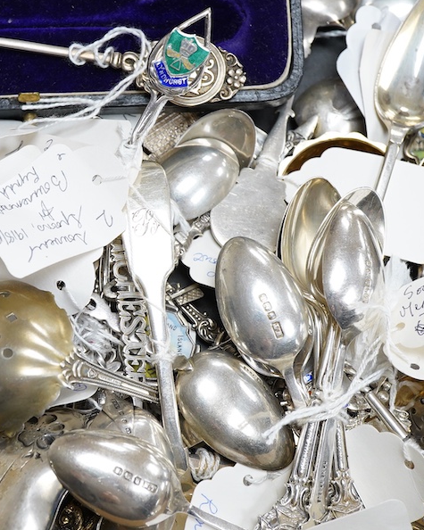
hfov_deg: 23.6
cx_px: 101
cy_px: 263
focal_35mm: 64
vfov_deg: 29.6
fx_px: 1004
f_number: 9
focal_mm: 30
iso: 1250
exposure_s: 1/125
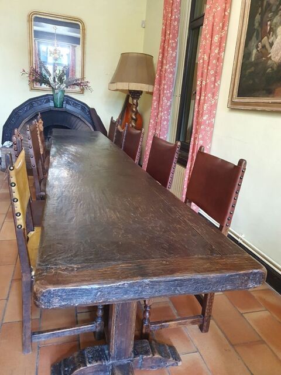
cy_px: 188
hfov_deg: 53.1
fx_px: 281
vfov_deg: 67.3
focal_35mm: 26
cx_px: 140
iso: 500
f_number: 1.5
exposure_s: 1/50
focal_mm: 4.32
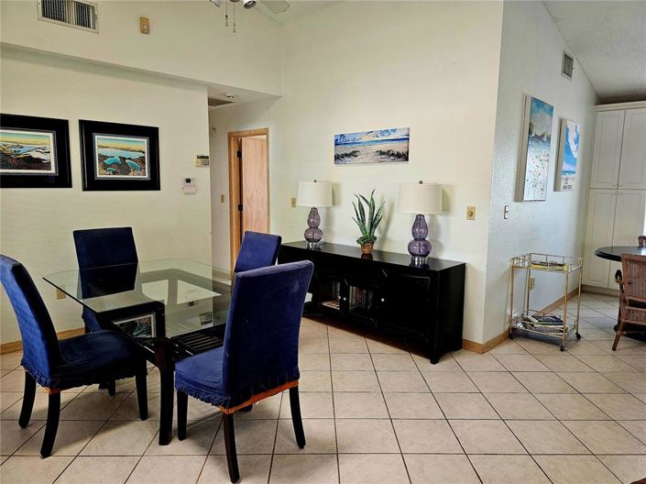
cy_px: 242
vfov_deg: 58.8
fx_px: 429
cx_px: 323
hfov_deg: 74.0
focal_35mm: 23
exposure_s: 1/120
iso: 250
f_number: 1.7
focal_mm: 6.3
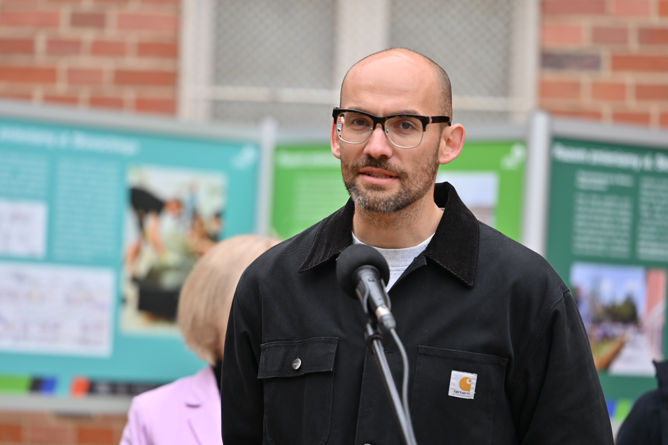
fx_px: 3340
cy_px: 222
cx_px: 334
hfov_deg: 11.4
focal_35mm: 180
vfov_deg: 7.6
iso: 100
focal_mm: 180
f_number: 3.5
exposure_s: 1/200
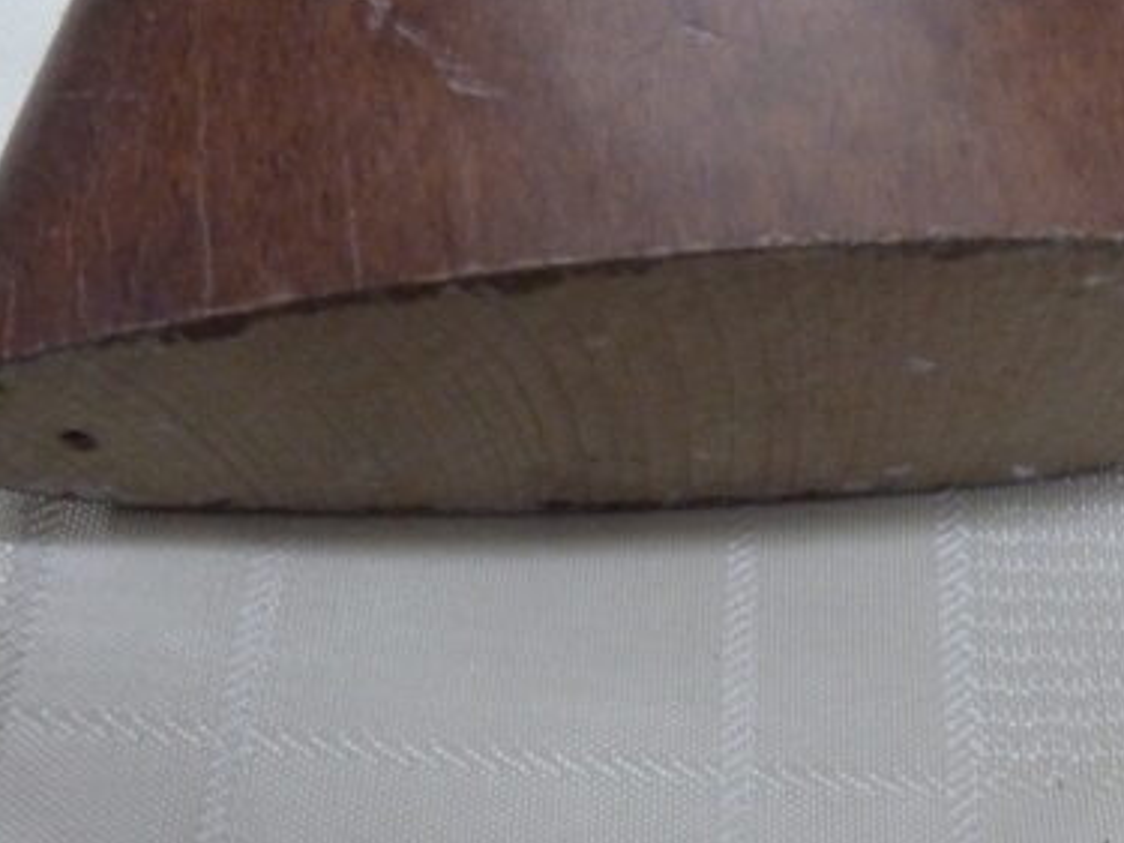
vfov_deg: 35.1
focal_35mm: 40
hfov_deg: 46.8
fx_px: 1298
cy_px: 633
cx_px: 602
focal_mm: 4.1
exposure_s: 1/80
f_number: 3.3
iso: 800
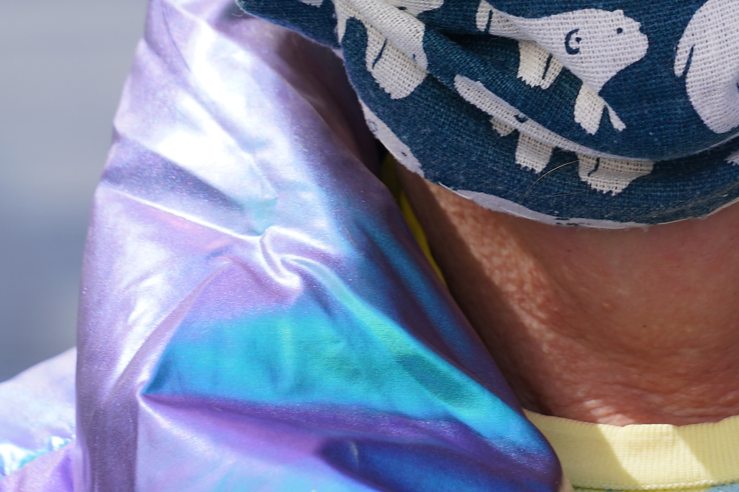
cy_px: -162
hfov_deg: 7.0
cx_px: 620
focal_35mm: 293
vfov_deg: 4.7
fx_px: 6014
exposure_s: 1/125
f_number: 7.1
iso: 200
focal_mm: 105
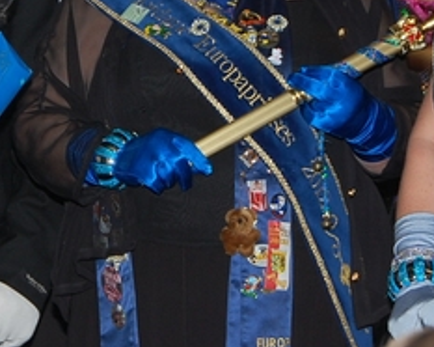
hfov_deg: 8.6
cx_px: 115
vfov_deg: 6.8
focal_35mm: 225
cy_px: -10
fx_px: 2888
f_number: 5.3
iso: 400
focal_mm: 62
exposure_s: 1/60
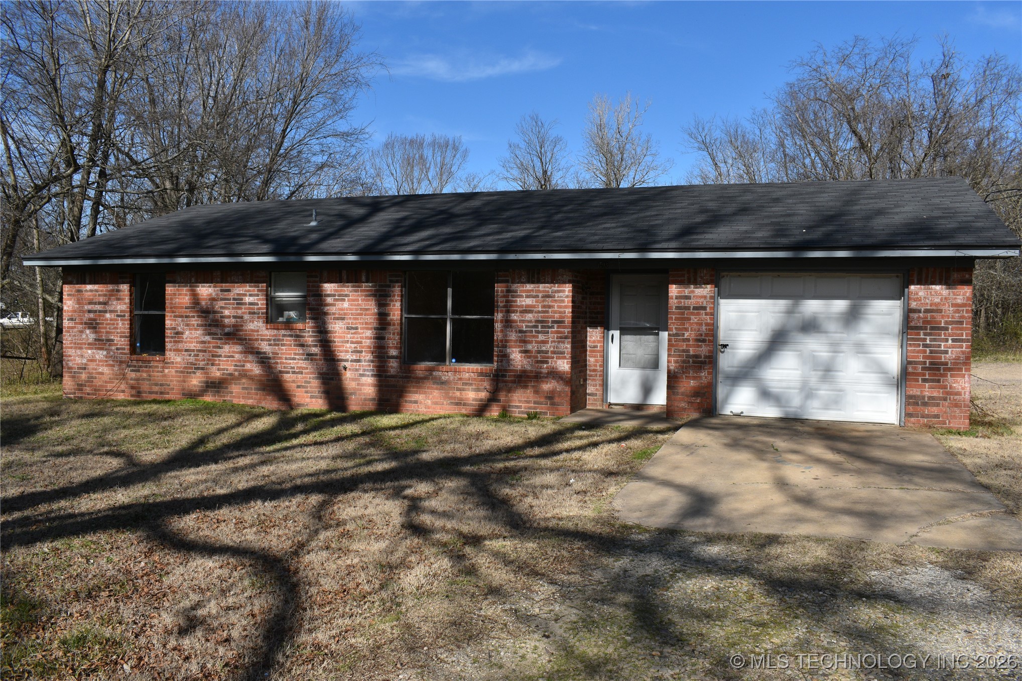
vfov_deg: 43.6
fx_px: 852
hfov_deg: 61.9
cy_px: 340
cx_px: 511
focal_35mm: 30
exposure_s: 1/500
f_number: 11
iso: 200
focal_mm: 20
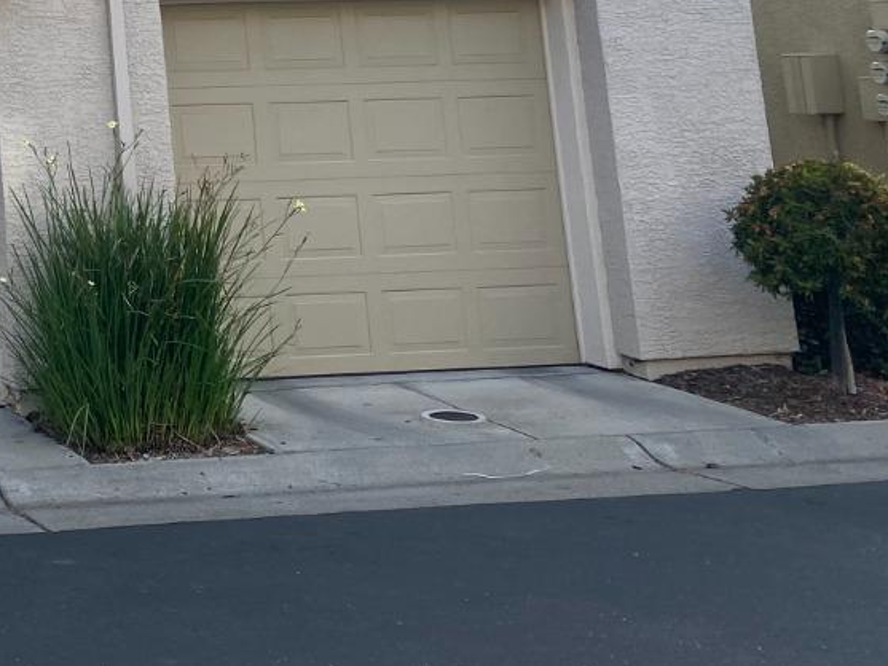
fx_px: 1796
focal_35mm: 70
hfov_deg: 24.0
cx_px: -298
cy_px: -225
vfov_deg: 19.3
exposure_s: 1/973
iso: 32
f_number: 1.8
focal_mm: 4.25
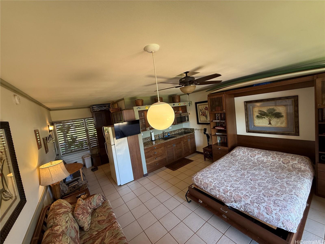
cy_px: 122
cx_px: 162
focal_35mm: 14
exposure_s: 1/120
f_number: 2.2
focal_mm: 2.22
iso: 200
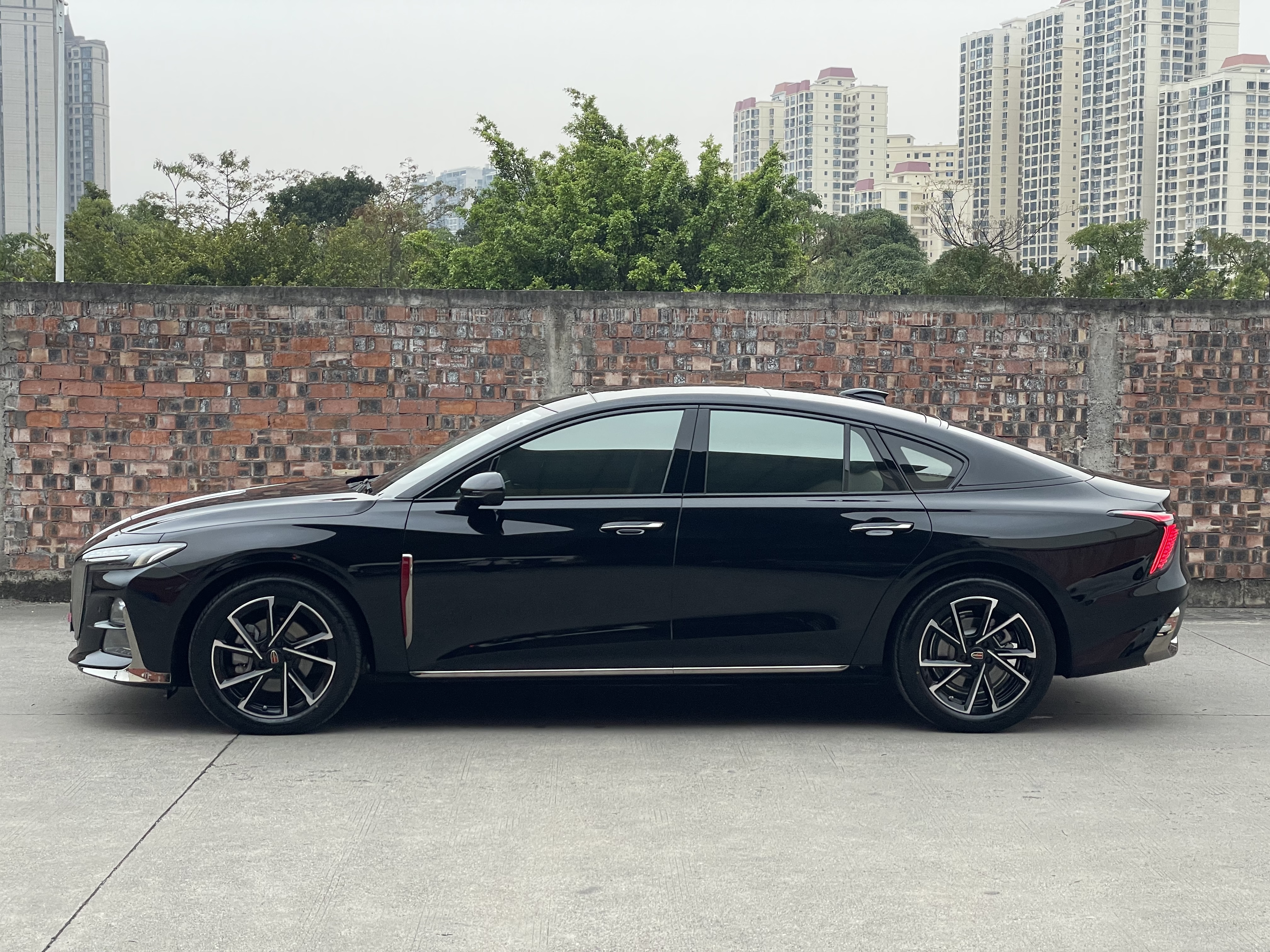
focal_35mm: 52
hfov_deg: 36.8
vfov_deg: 28.0
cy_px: 476
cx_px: 635
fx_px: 1908
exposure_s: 1/99
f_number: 2
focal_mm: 6
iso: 100
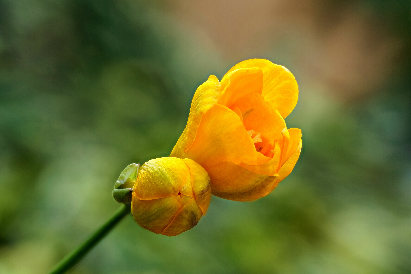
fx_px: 1199
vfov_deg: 13.0
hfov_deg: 19.5
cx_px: 206
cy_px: 137
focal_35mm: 105
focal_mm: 105
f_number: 5
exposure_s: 1/125
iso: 160
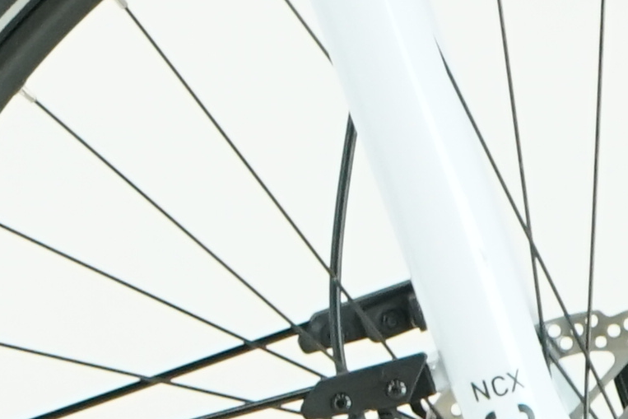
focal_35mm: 409
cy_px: -7
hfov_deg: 4.9
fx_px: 7136
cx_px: -806
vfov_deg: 3.4
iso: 1600
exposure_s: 1/200
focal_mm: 52
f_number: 5.6
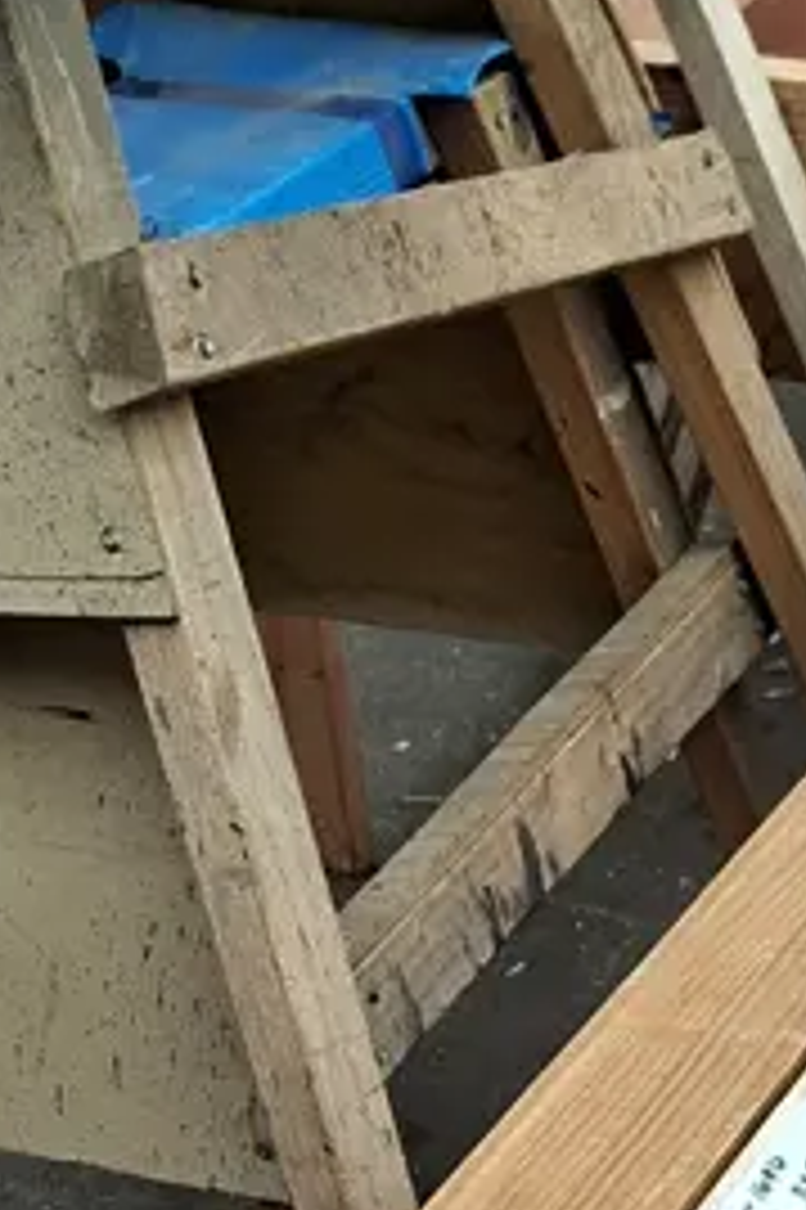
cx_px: 968
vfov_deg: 19.4
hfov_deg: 14.5
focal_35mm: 91
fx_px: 3060
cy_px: 1840
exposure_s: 1/336
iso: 50
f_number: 1.8
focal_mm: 5.54
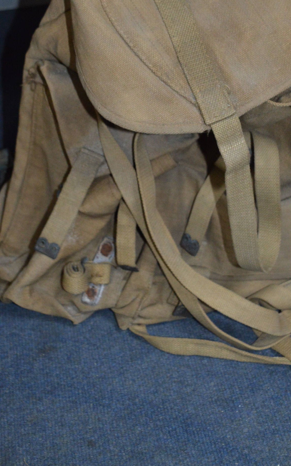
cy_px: 125
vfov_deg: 33.9
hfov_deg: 21.9
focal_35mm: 59
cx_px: 186
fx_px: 749
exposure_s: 1/60
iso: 1400
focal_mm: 24
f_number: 4
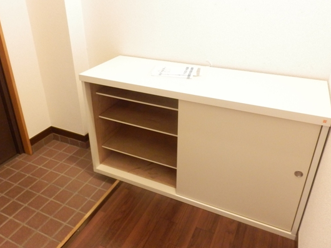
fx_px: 277
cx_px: 151
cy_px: 109
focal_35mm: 29
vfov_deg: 48.1
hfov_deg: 61.6
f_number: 3
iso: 800
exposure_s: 1/13
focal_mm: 4.2
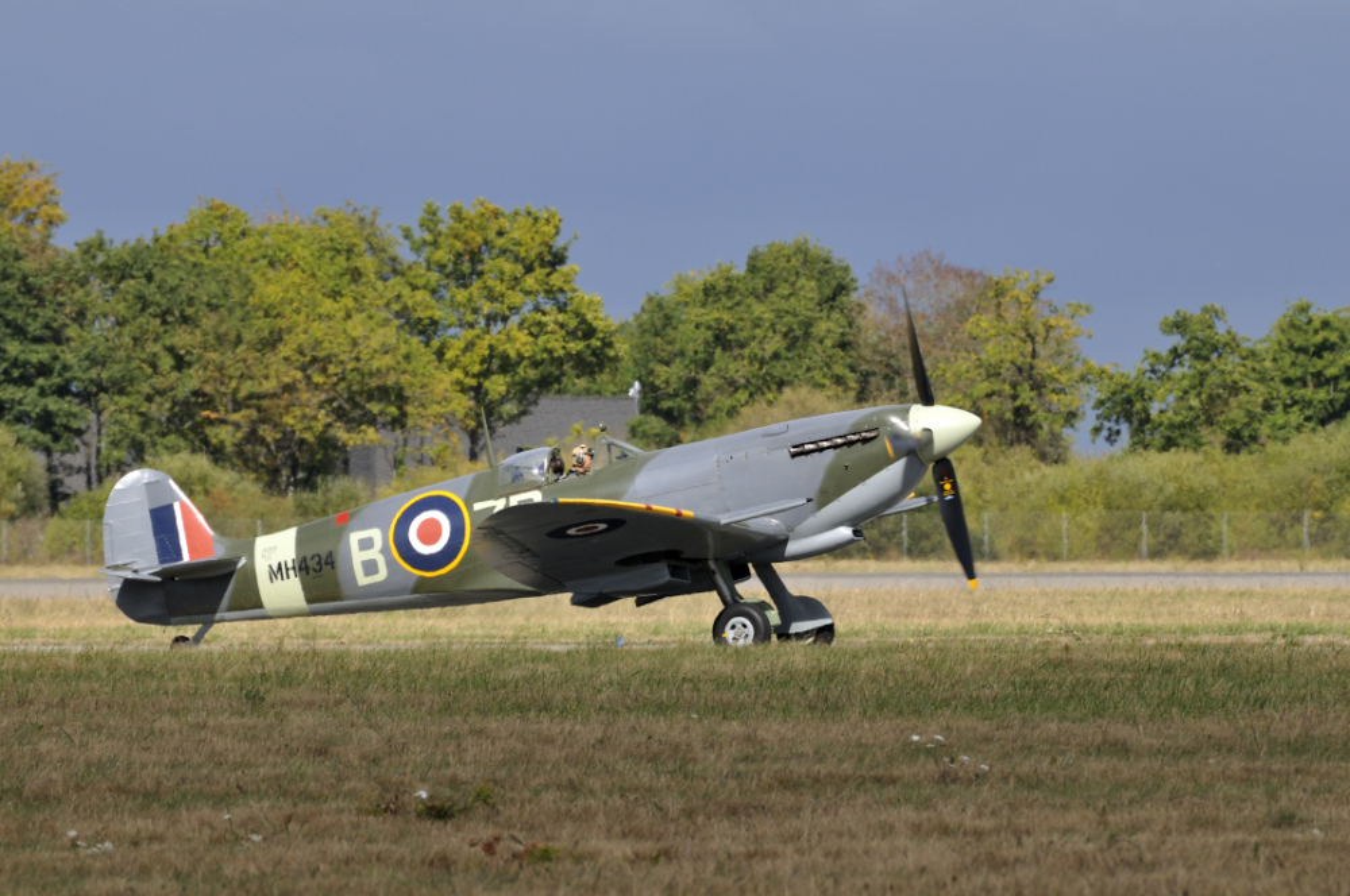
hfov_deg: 4.6
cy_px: 448
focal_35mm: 450
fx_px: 16853
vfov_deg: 3.0
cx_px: 675
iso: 200
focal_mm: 300
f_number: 10
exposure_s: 1/400
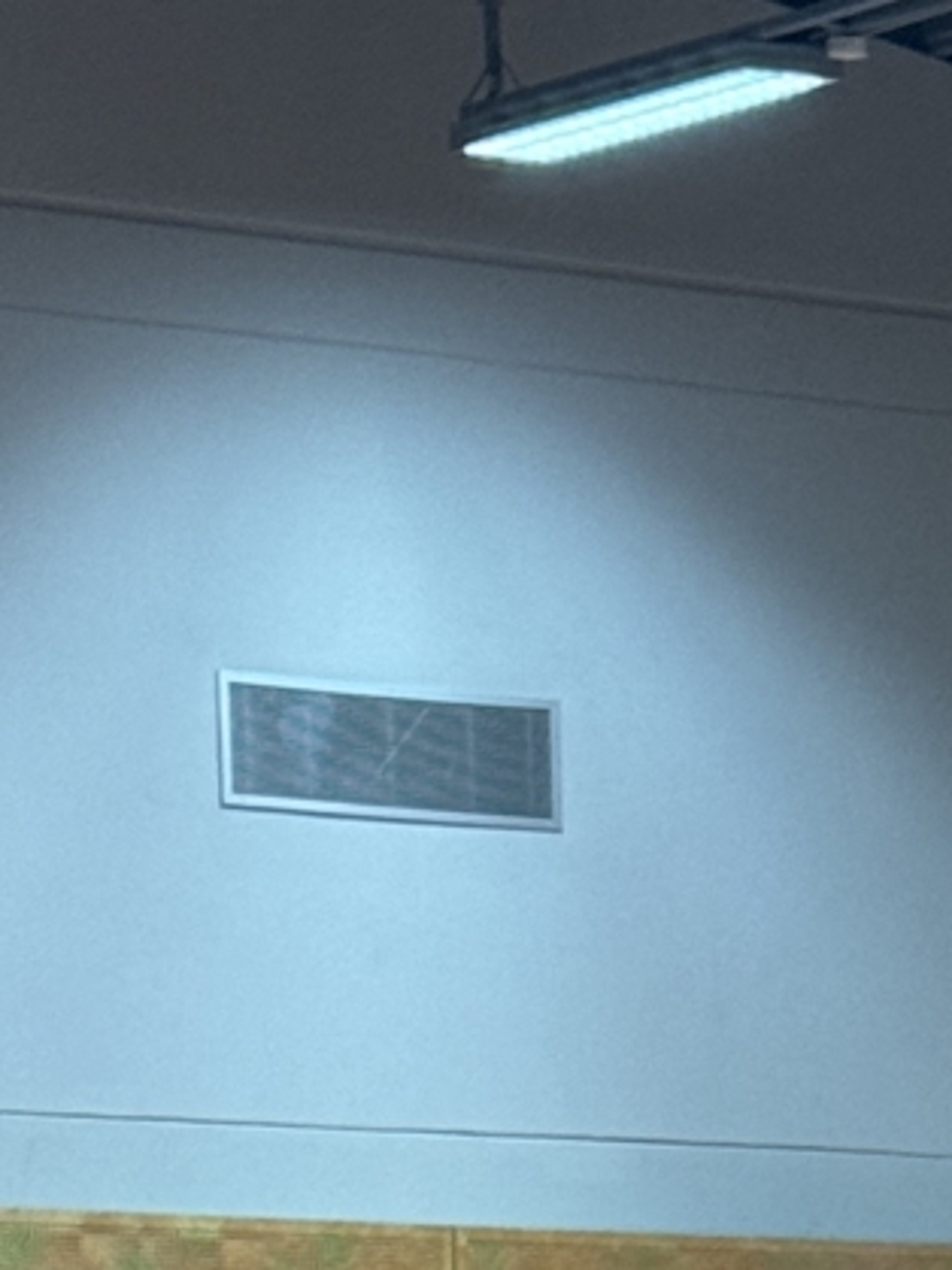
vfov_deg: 8.6
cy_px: 2479
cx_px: 1537
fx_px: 8071
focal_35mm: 220
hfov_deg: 6.6
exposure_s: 1/50
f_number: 1.78
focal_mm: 6.76
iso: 125
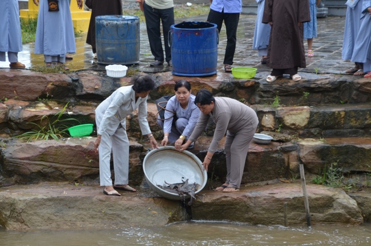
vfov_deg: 10.1
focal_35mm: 135
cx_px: 186
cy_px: 123
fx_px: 1389
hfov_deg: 15.2
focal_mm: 90
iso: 1000
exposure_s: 1/400
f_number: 10
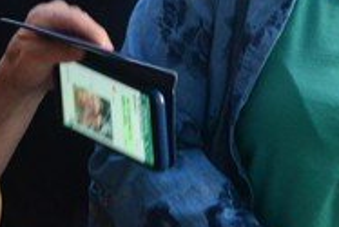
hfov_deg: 10.1
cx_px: 15
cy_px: -64
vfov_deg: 6.8
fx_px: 1904
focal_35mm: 202
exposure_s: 1/125
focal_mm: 45
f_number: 4.5
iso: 4000
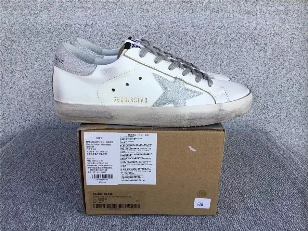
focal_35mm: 31
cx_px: 154
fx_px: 276
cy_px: 116
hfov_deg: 58.4
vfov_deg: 45.4
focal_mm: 3.3
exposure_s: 1/334
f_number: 2.4
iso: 25
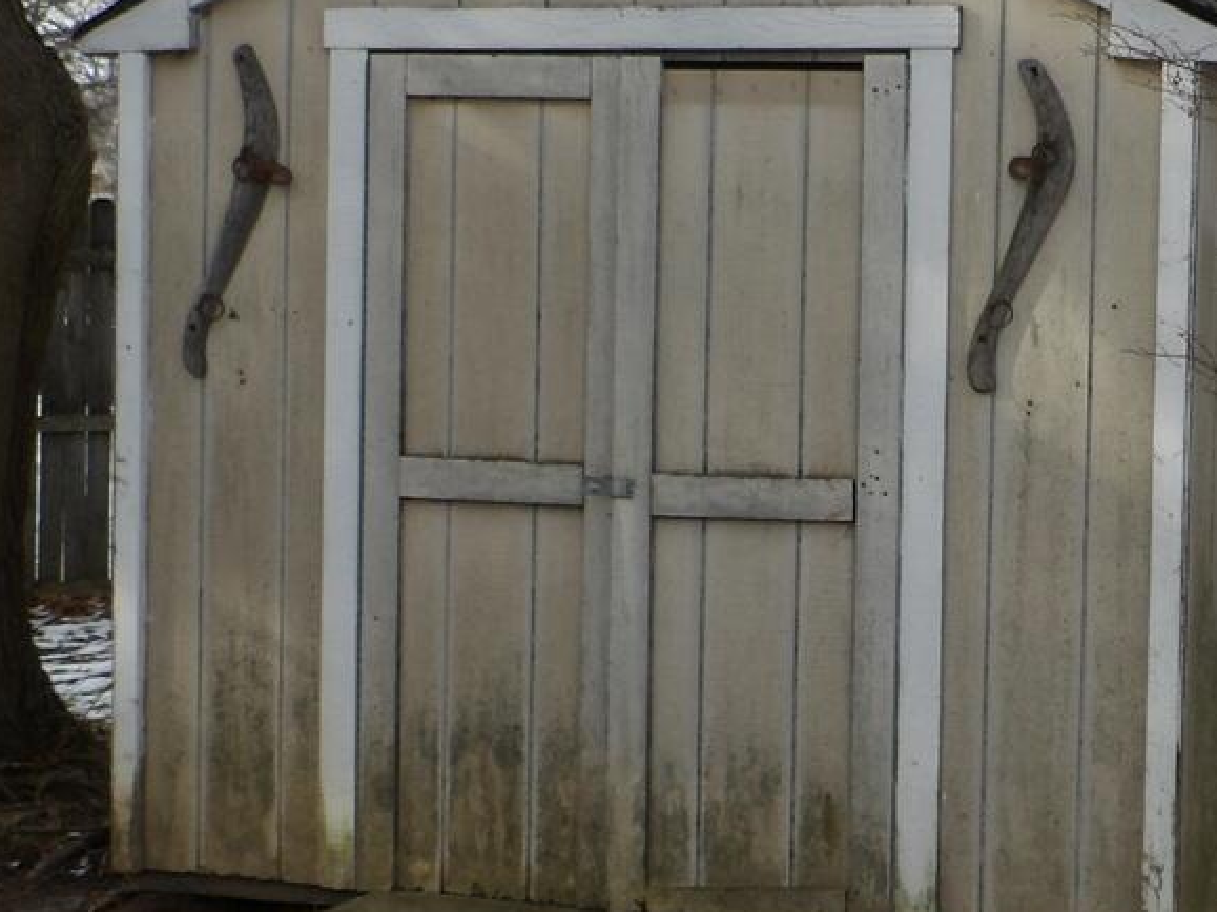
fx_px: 3304
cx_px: 979
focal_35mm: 94
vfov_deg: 15.7
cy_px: 475
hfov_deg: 20.6
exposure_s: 1/264
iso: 100
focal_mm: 7.6
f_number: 4.9
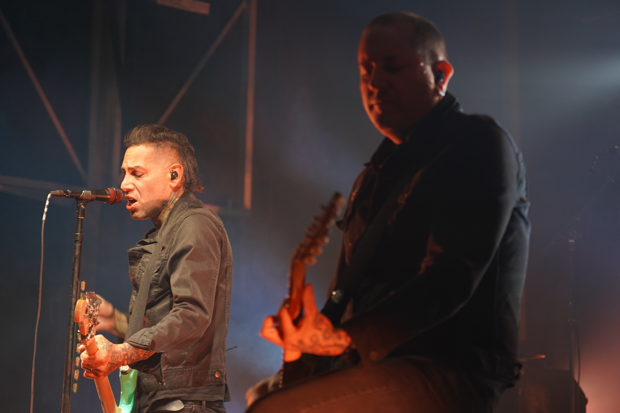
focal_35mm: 105
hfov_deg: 19.5
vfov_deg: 13.0
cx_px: 310
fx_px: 1808
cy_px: 206
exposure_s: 1/160
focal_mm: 105
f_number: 4
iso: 1250
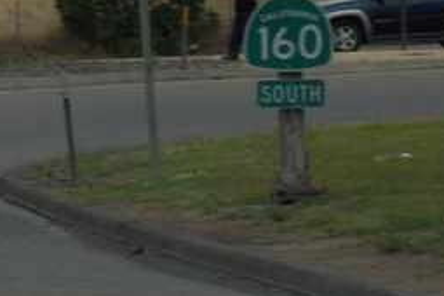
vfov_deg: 3.6
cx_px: -33
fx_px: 4711
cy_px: 33
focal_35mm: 382
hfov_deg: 5.4
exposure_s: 1/290
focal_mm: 24
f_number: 8.4
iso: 100
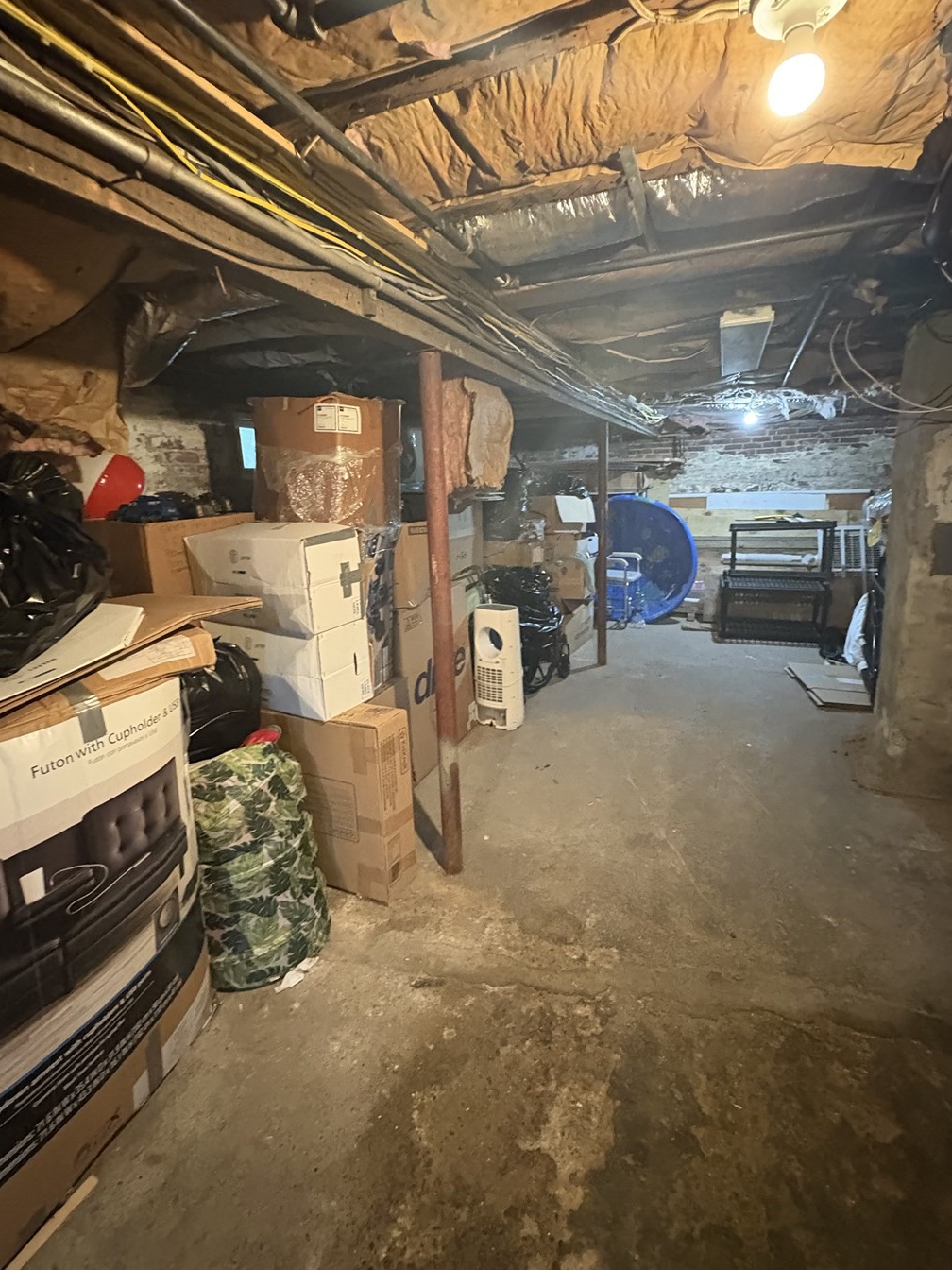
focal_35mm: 16
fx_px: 587
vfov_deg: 94.4
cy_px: 595
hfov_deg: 78.1
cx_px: 481
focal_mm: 2.22
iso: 1000
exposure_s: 1/30
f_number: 2.2
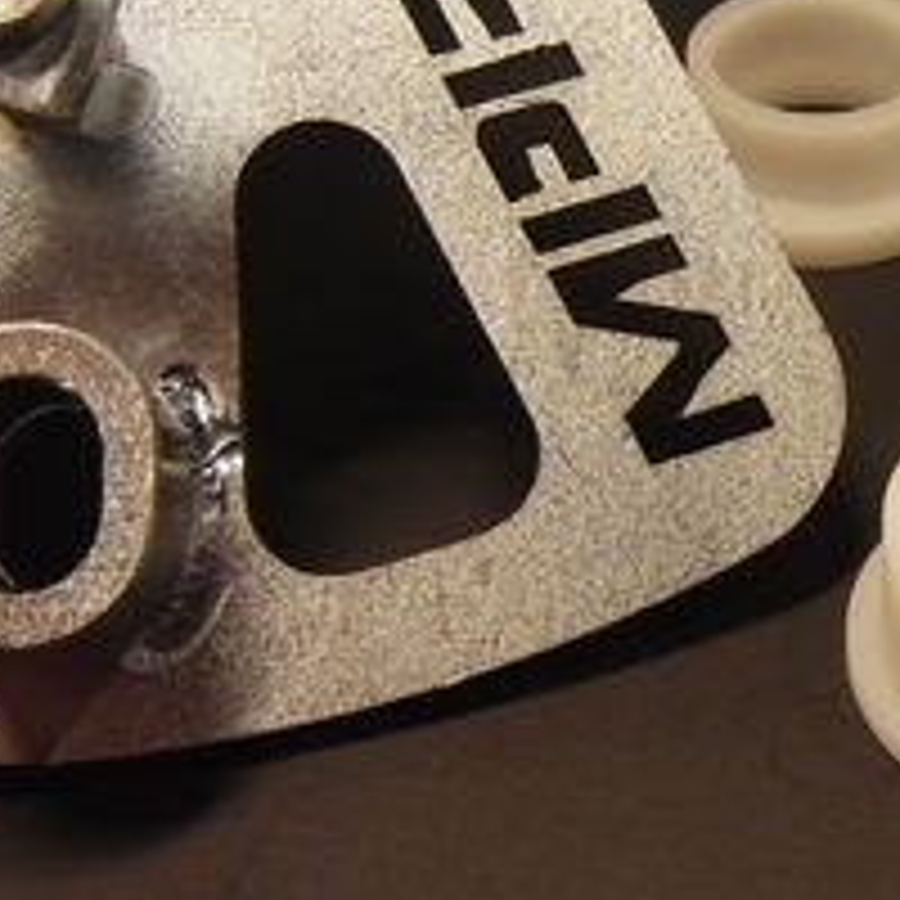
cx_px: 936
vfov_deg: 25.1
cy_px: 256
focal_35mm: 68
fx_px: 2000
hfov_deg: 24.0
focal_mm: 4.3
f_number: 3.2
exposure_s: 1/60
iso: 320
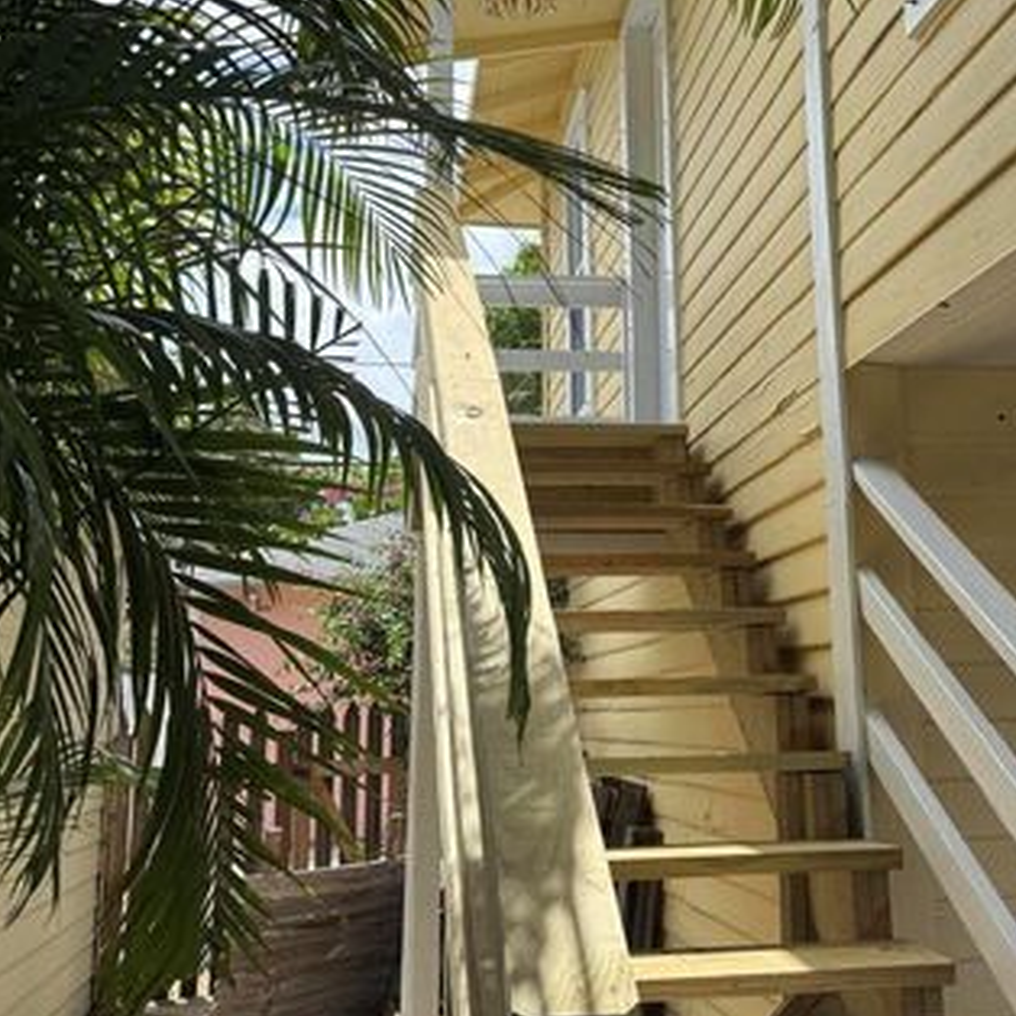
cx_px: 692
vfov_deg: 37.2
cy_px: 345
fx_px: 1494
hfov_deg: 37.1
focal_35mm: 45
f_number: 1.78
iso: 100
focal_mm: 6.76
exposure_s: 1/4167
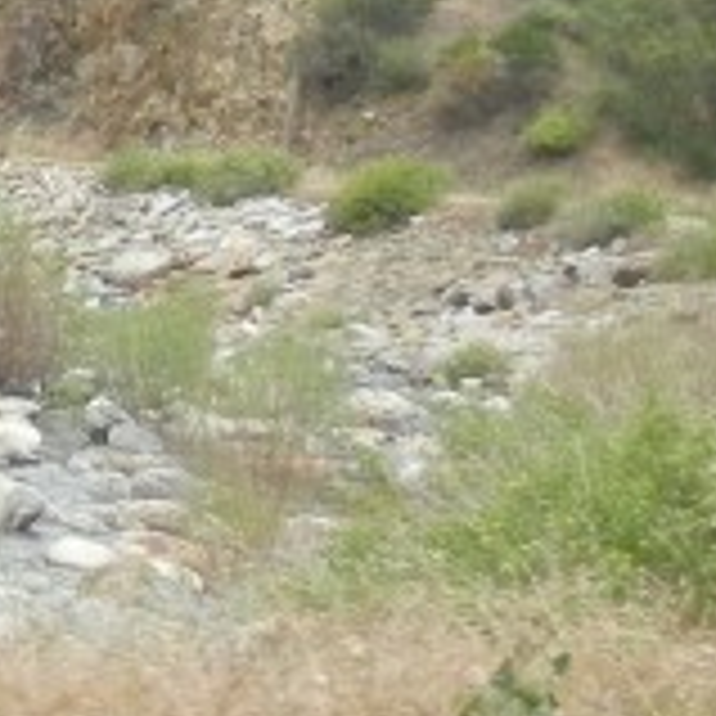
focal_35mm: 171
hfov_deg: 9.7
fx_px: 4002
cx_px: -581
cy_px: -194
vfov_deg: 10.0
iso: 160
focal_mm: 5.4
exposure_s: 1/436
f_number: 3.5
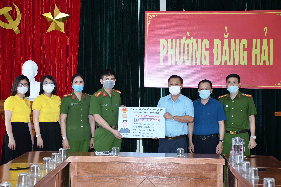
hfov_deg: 25.1
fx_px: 632
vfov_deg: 16.9
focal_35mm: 81
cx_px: 136
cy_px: 91
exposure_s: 1/200
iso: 1000
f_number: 4.8
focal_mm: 52
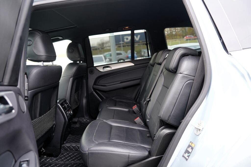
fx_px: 167
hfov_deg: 73.7
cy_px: 84
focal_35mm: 24
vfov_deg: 53.1
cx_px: 126
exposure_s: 1/30
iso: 250
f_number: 2.8
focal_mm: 24
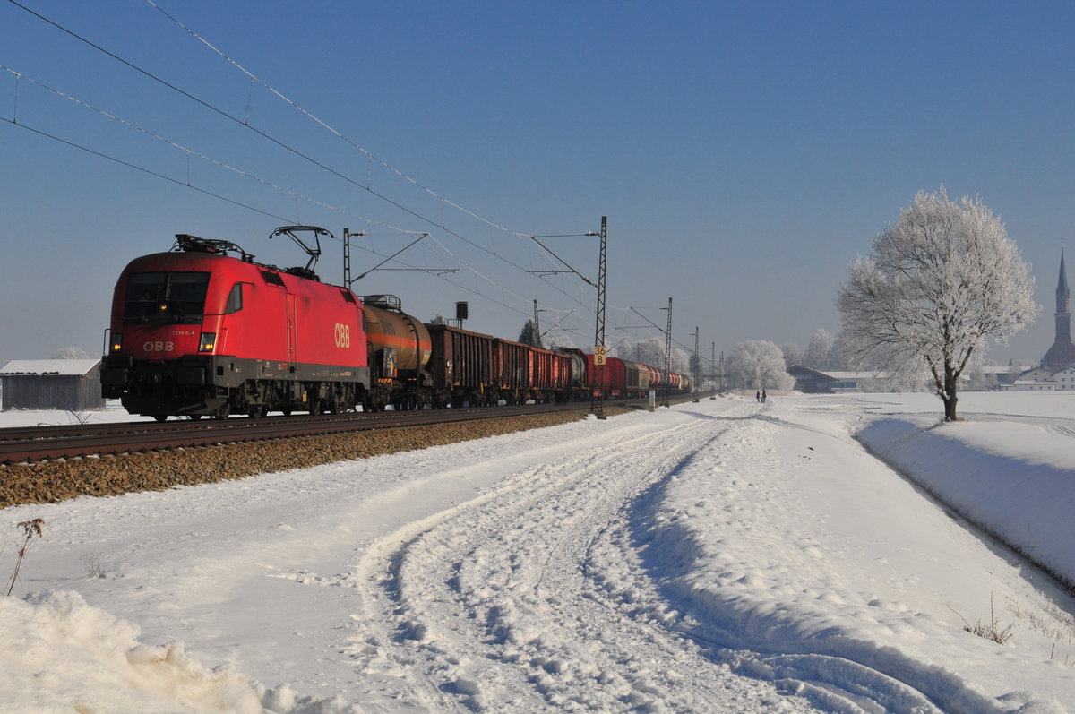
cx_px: 538
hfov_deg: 30.5
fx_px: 1968
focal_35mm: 66
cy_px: 357
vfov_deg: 20.6
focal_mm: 44
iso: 320
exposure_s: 1/640
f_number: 14
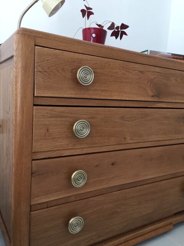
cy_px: 123
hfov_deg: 48.2
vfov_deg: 61.7
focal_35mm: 29
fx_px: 206
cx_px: 92
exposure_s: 1/33
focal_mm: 4.15
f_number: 2.2
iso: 160
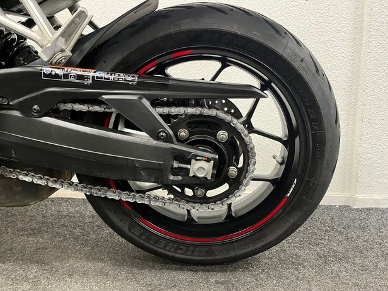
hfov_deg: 65.3
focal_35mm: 27
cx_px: 193
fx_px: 303
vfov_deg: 51.4
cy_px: 144
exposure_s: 1/50
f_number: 1.6
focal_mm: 5.1
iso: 500
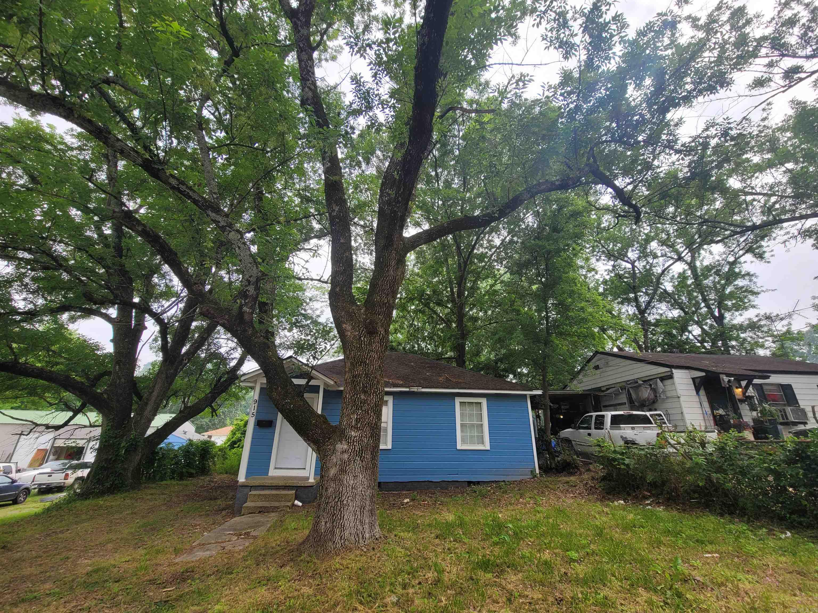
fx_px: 307
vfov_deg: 89.9
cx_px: 409
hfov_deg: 106.2
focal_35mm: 13
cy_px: 306
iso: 64
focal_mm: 2.2
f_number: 2.2
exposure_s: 1/645
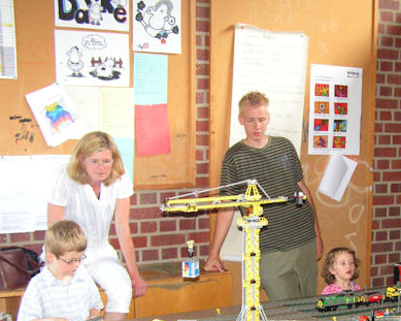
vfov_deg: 23.3
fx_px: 771
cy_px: 236
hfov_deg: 28.3
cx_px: 339
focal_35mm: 65
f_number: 2.8
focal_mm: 6.3
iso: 200
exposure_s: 1/40
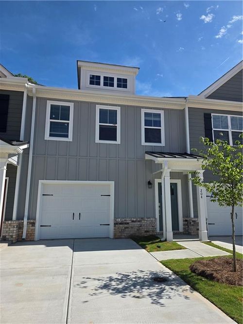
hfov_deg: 58.9
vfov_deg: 73.9
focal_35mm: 23
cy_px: 162
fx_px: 215
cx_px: 122
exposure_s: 1/7061
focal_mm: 6.3
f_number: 1.7
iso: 80
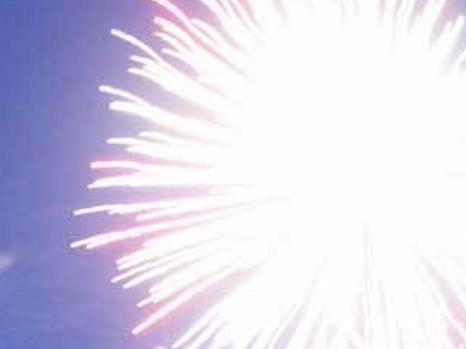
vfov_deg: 9.1
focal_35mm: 162
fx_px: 2180
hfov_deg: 12.2
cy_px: 334
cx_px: 351
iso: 400
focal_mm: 15.63
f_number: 3.5
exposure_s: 4
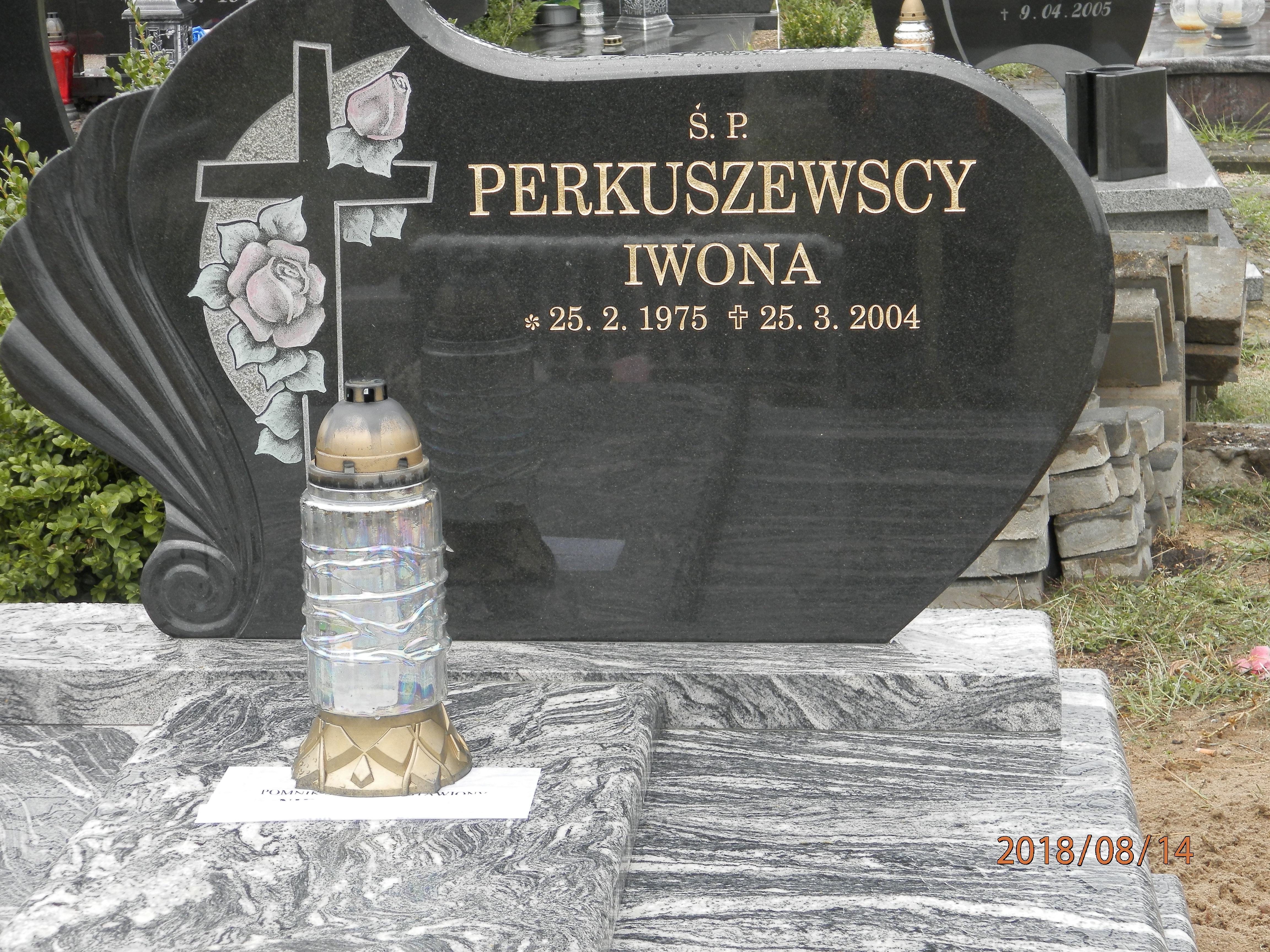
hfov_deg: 23.8
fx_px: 3008
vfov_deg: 18.0
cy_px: 476
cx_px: 635
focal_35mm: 82
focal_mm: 14.6
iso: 80
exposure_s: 1/160
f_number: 4.2
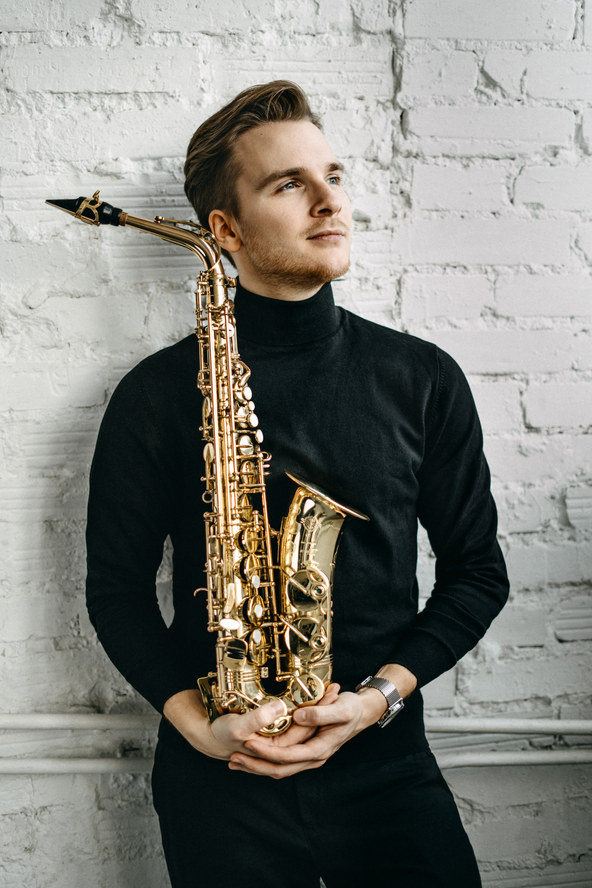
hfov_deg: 27.0
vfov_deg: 39.6
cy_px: 444
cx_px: 296
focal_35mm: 50
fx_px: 1233
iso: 100
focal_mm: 50
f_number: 1.8
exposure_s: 1/200
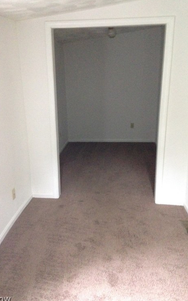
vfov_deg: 54.0
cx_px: 85
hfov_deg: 35.3
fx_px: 295
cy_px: 150
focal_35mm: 36
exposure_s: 1/15
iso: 640
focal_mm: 4.12
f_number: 2.4
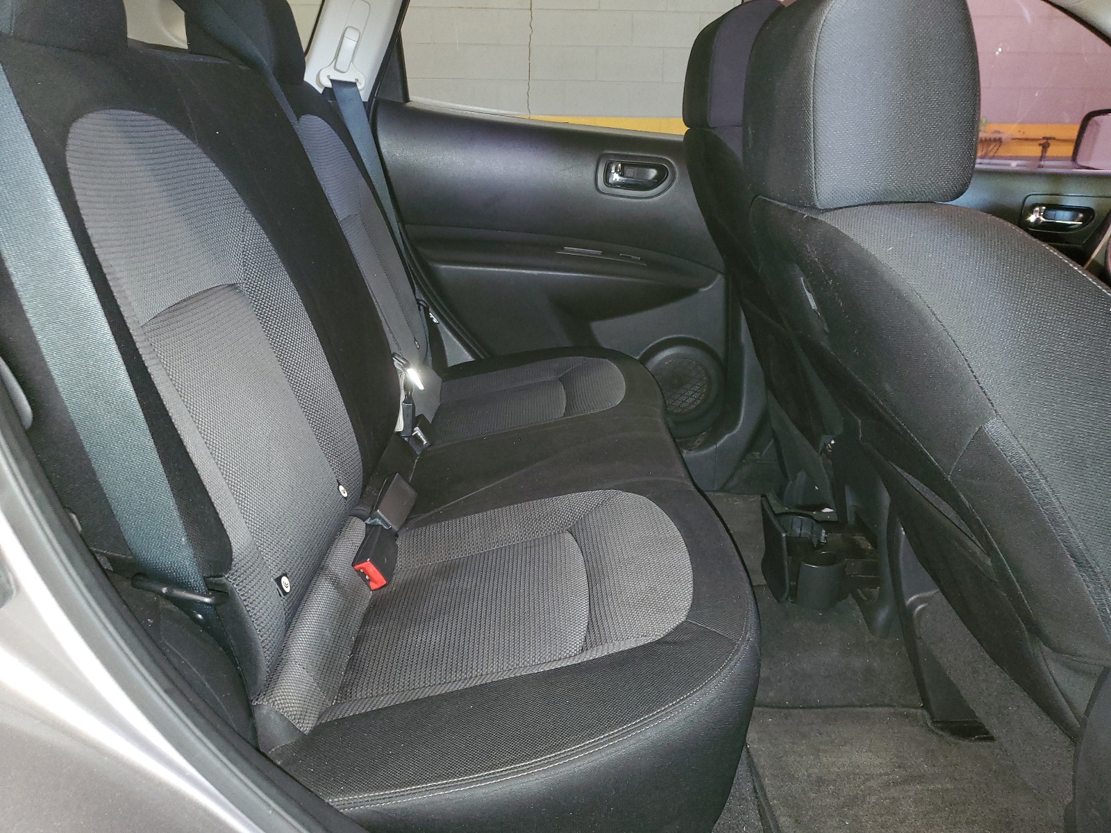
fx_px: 834
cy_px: 416
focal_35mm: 26
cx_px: 556
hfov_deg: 67.3
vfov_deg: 53.1
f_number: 1.5
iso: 160
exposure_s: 1/10
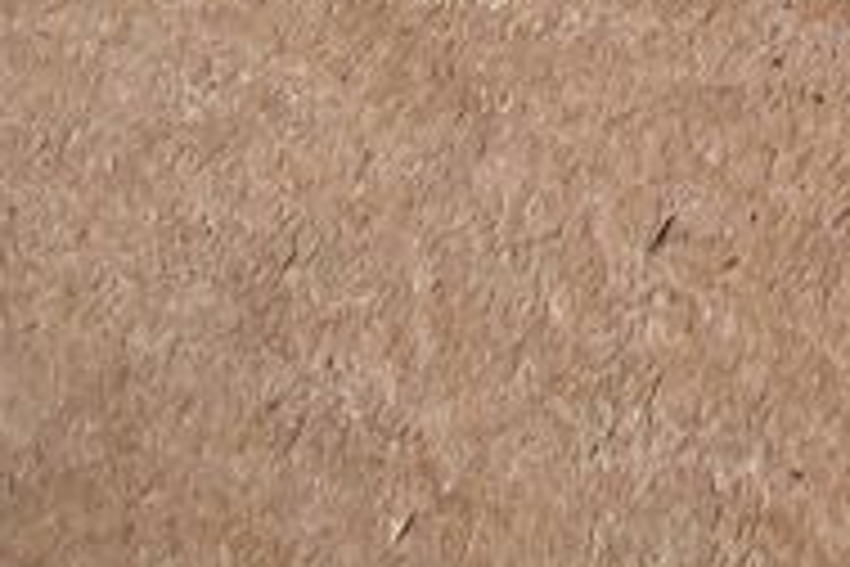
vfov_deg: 7.3
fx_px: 4155
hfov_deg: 10.4
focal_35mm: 176
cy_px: -864
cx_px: 1871
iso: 80
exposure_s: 1/56.7
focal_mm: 5.7
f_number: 2.9
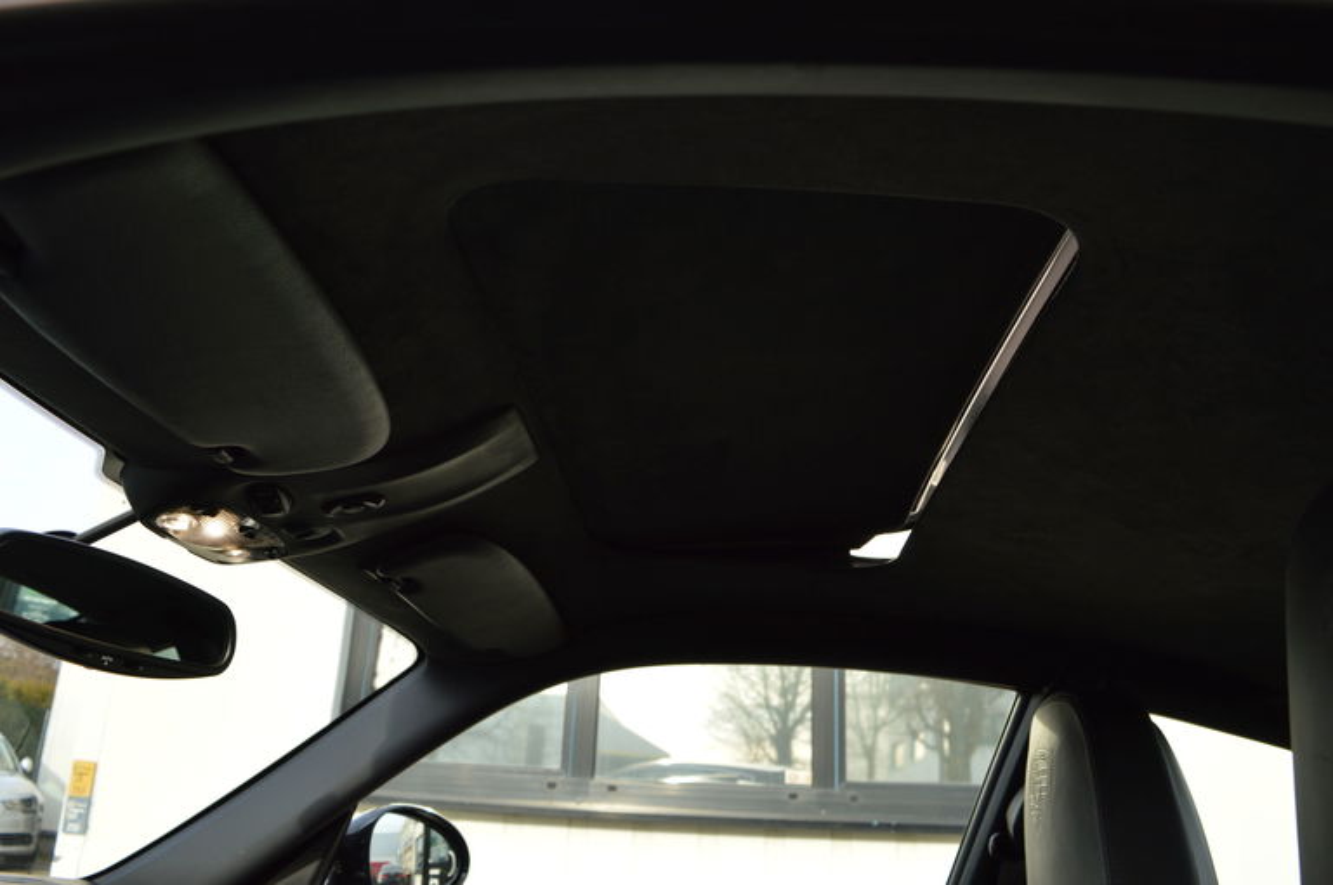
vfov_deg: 47.8
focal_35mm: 27
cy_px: 442
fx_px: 998
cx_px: 666
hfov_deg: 67.4
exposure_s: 1/125
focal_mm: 18
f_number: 5.6
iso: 140
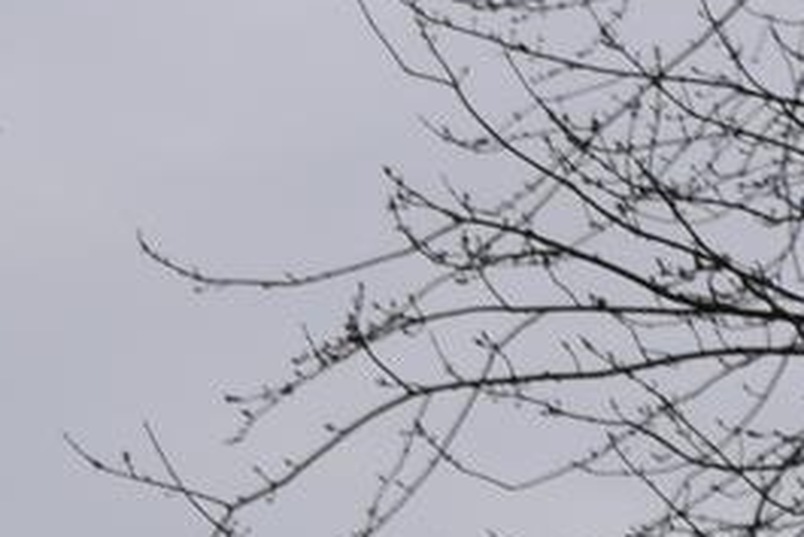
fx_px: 8290
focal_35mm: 371
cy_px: 1843
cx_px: 889
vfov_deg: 3.6
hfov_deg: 5.5
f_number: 10
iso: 125
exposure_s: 1/200
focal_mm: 32
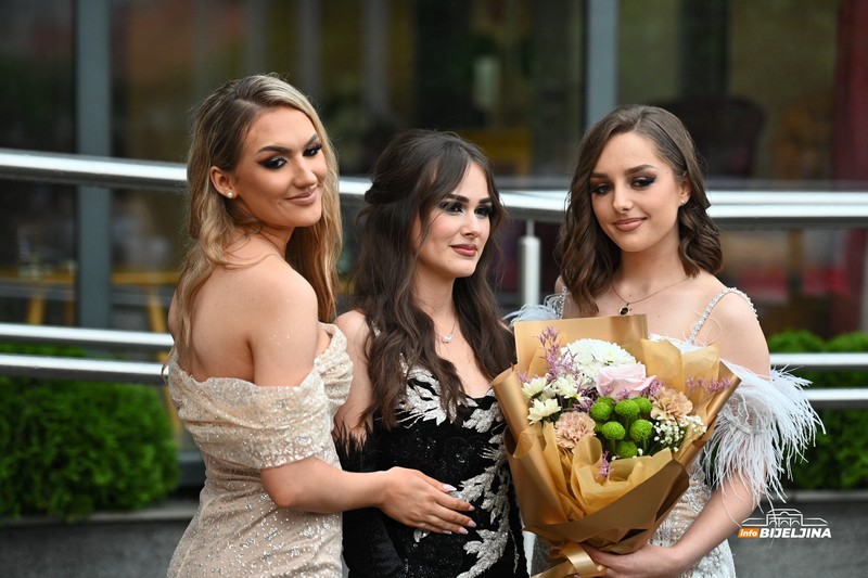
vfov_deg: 11.4
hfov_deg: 17.1
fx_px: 2893
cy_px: 289
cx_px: 434
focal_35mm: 120
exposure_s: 1/400
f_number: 3.2
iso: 1000
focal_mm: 120
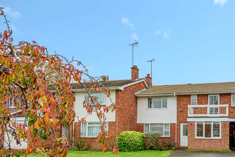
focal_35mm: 40
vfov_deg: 32.5
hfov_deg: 46.3
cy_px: 127
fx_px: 261
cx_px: 182
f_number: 9
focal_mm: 24
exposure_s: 1/125
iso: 200
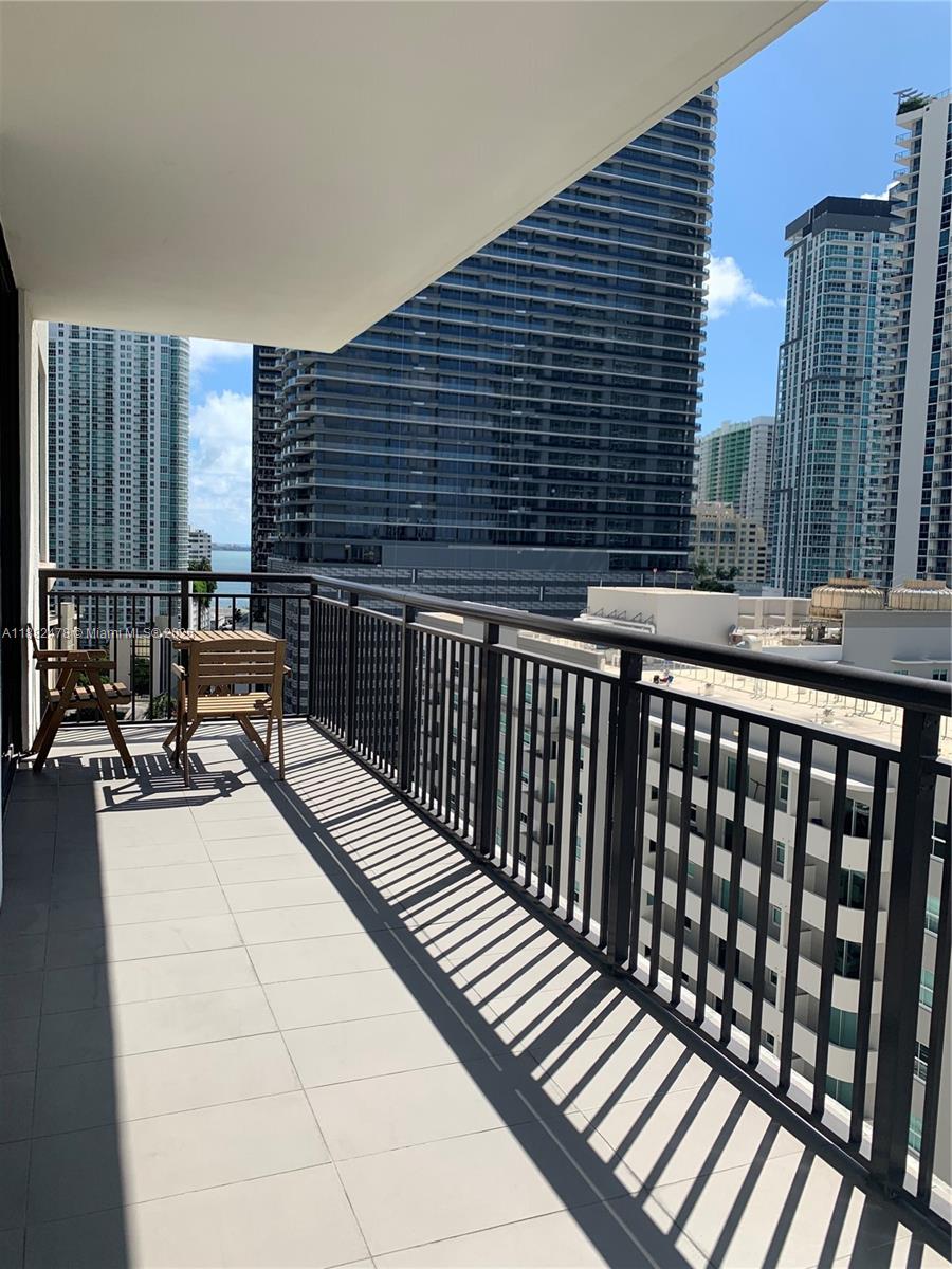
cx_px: 476
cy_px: 634
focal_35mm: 26
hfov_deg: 53.1
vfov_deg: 67.3
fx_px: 953
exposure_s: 1/1845
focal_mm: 4.25
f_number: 1.8
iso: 25
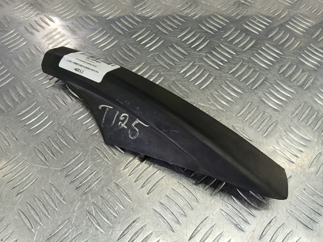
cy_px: 121
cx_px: 162
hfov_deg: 73.9
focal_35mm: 23
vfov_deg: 58.9
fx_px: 215
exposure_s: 1/50
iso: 113
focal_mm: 4.11
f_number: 1.6
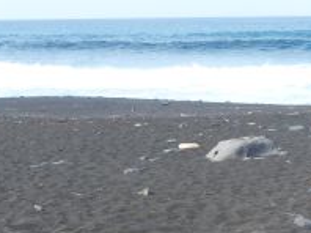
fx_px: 1113
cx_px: -5
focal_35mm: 124
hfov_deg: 15.6
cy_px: 281
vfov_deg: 11.7
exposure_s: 1/400
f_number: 4
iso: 100
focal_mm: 8.7
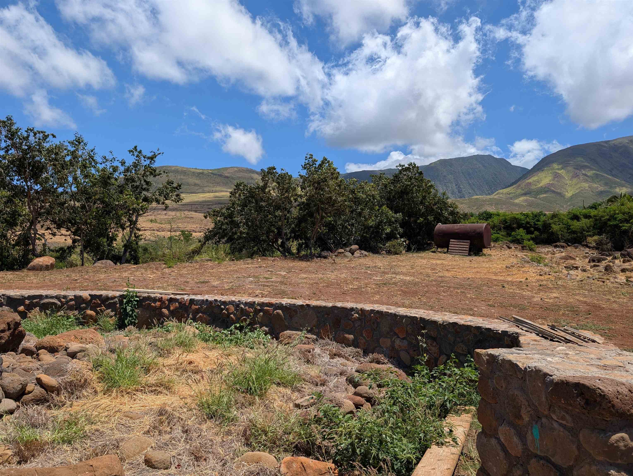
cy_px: 238
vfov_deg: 56.9
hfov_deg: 71.5
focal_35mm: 24
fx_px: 439
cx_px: 316
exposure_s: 1/1603
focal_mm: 6.9
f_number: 1.68
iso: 21
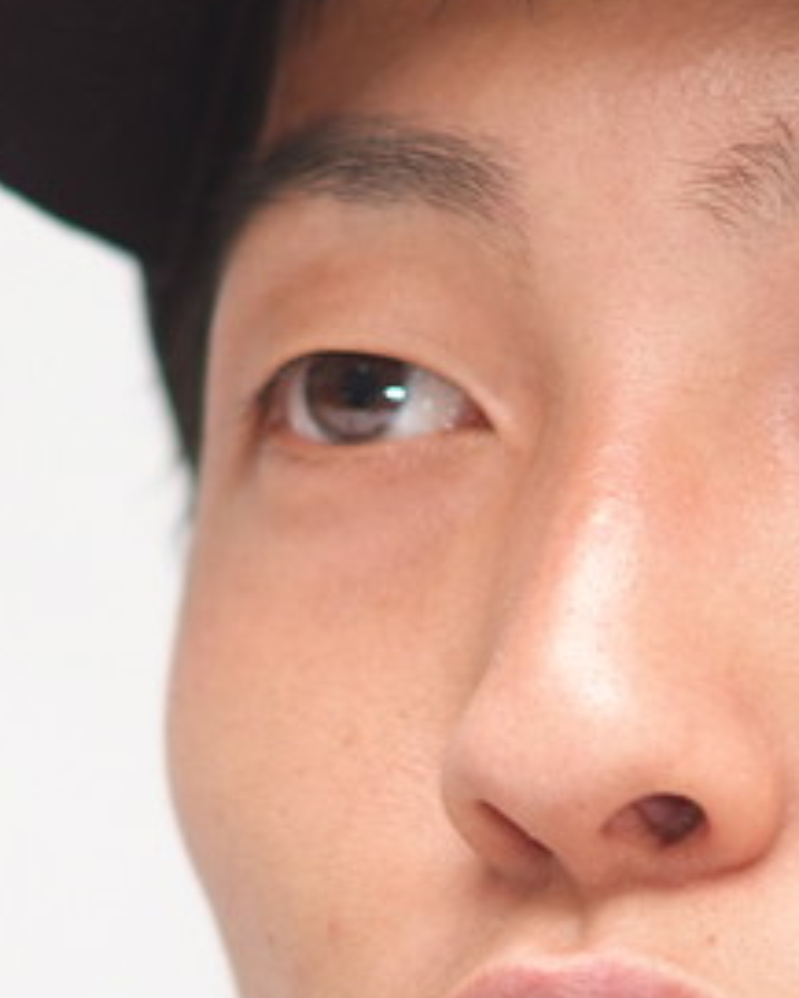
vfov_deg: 2.9
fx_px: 19912
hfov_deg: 2.3
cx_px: 357
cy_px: 711
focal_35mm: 674
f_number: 2.8
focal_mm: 180
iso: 200
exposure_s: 1/125
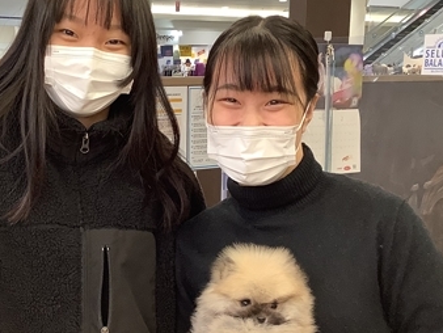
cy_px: 190
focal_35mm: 55
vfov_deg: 26.6
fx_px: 704
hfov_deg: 34.5
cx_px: 136
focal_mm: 3.3
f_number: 2.4
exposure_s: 1/60
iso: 80
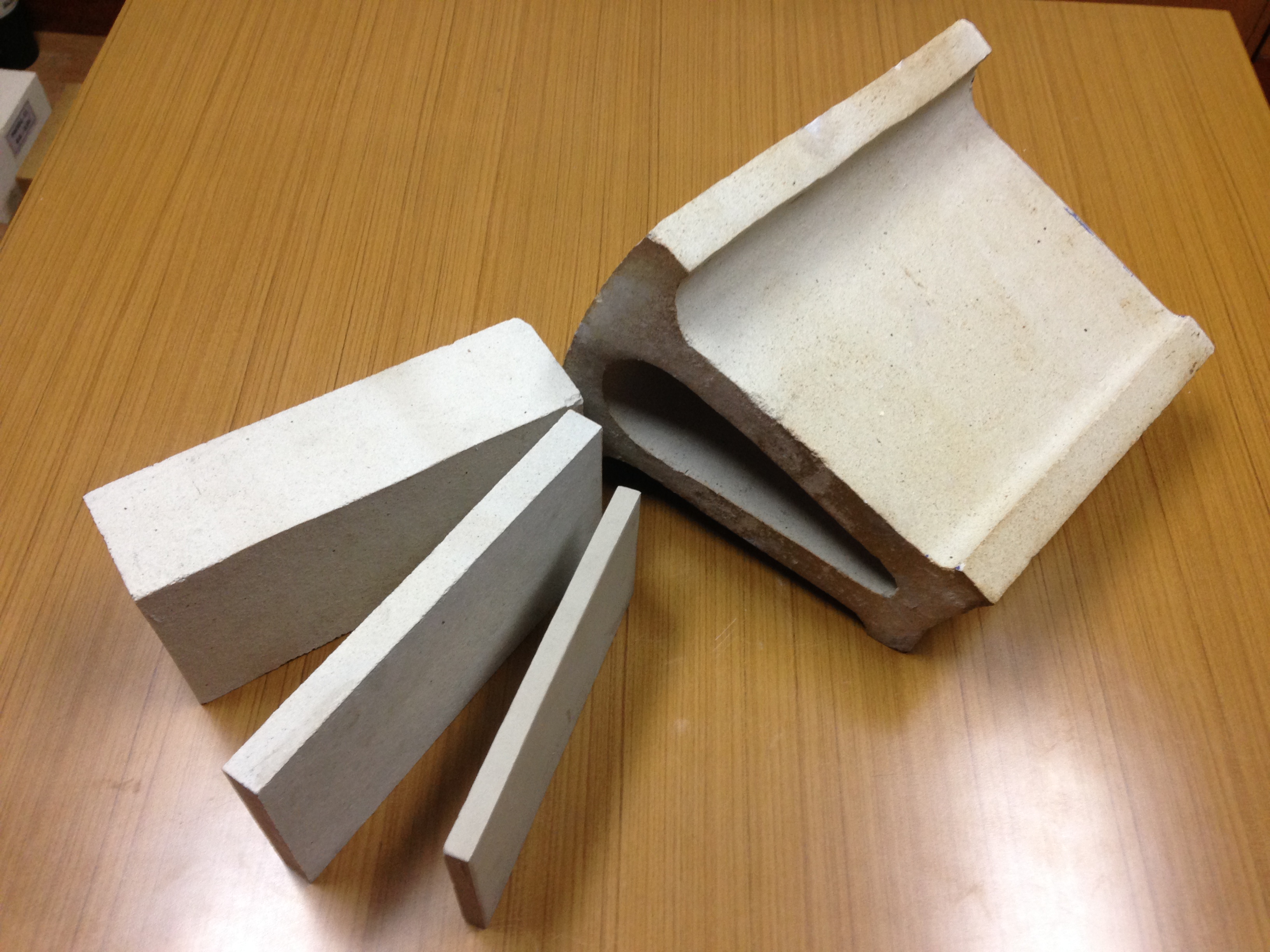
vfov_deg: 42.9
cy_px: 476
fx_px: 1211
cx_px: 635
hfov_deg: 55.4
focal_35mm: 33
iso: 125
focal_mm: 4.12
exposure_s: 1/20
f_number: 2.4
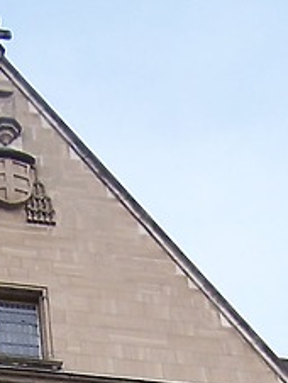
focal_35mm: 151
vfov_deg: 11.9
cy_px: 719
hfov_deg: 9.8
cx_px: 65
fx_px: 1672
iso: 80
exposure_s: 1/180
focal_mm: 6.3
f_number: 2.8
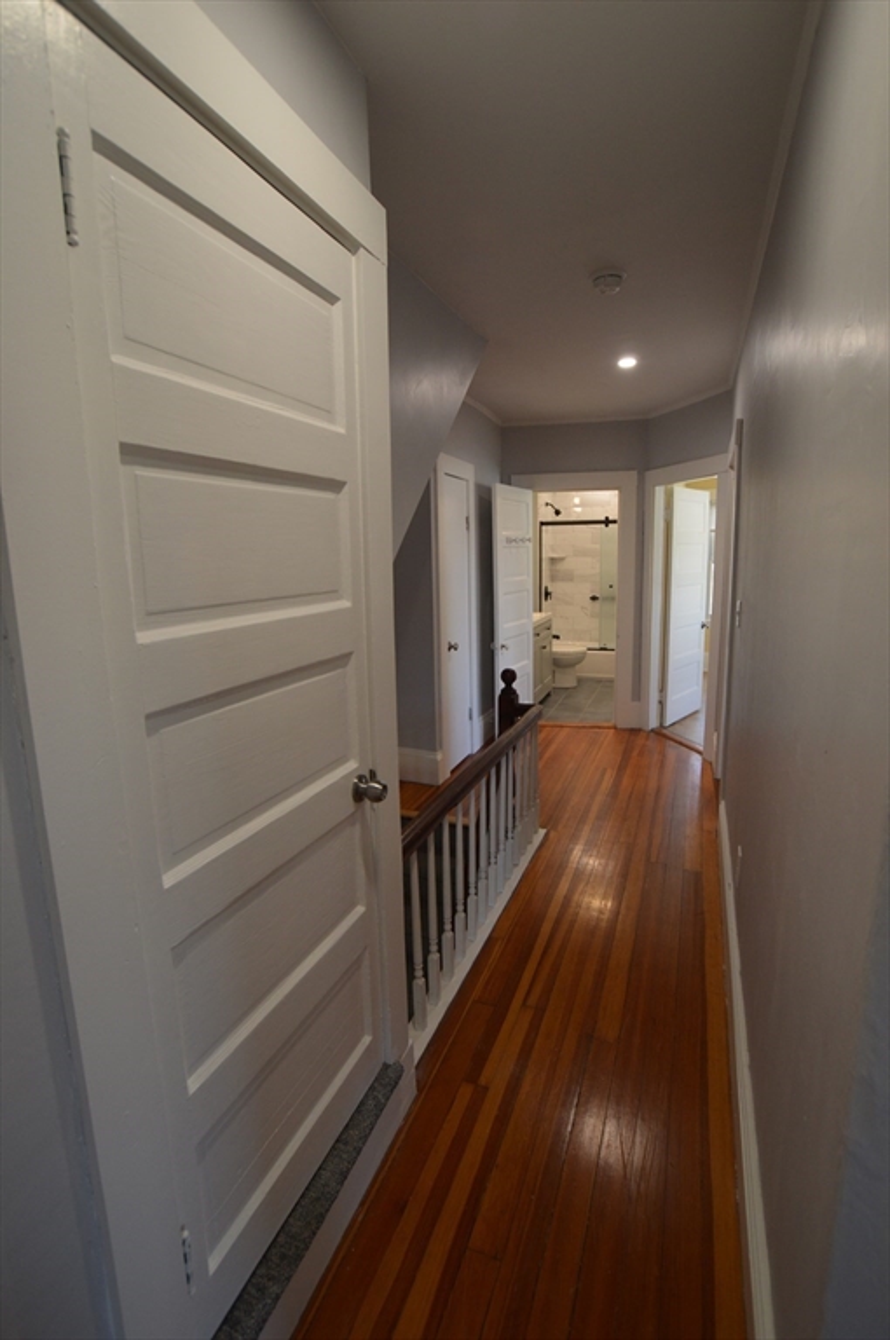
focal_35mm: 16
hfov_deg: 71.9
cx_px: 445
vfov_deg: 95.1
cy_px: 670
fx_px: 613
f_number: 4.5
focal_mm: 11
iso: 500
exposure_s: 1/60
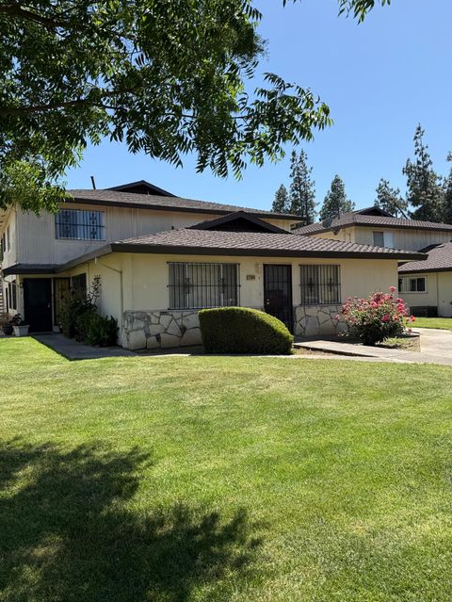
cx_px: 219
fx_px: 435
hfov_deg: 54.9
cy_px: 296
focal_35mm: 25
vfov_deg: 69.4
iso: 80
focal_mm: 6.76
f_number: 1.78
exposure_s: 1/2801
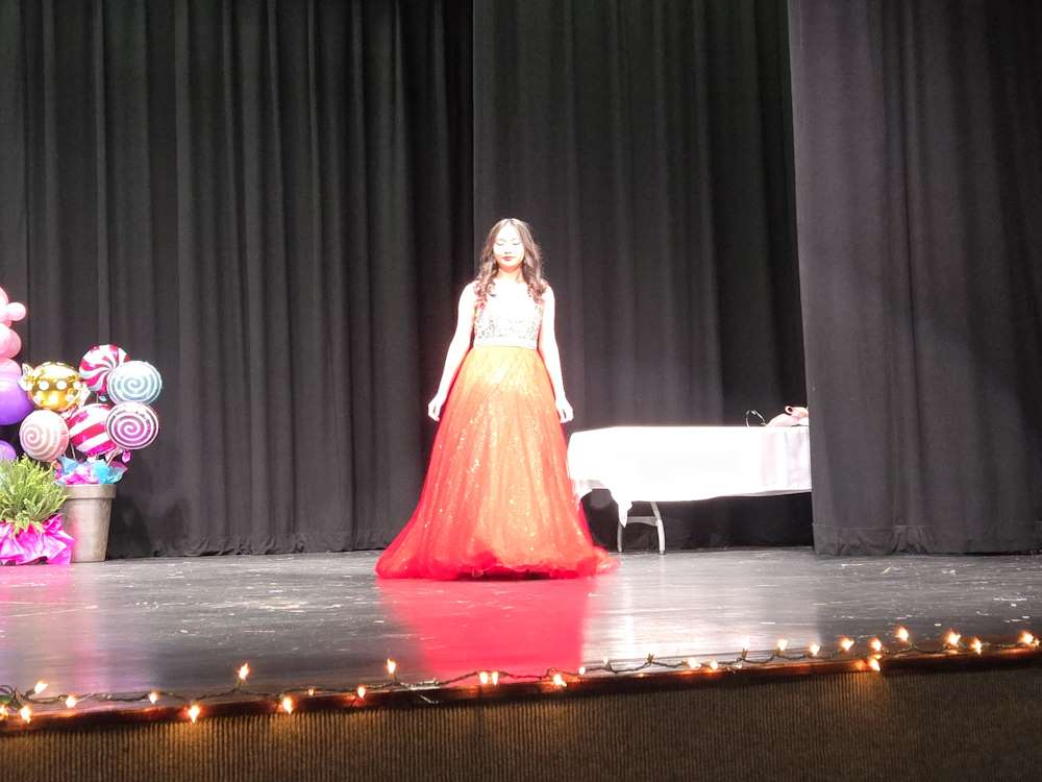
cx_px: 521
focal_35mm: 23
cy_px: 391
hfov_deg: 73.9
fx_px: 692
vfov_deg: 58.9
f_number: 1.8
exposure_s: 1/120
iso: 500
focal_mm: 5.4
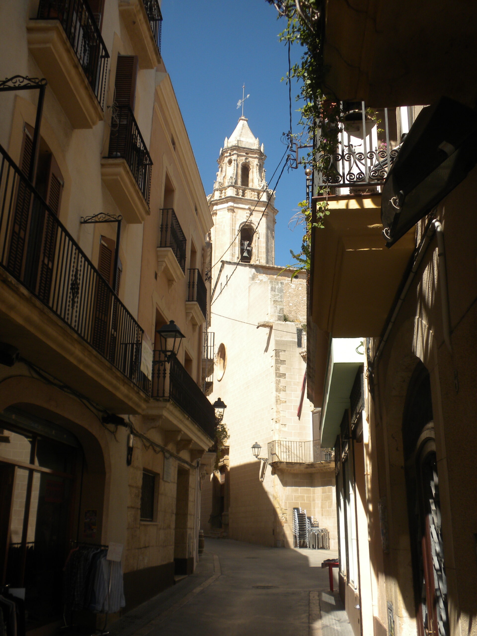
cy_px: 318
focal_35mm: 37
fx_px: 680
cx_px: 238
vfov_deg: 50.1
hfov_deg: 38.7
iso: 64
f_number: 10
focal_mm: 6.6
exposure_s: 1/87.7
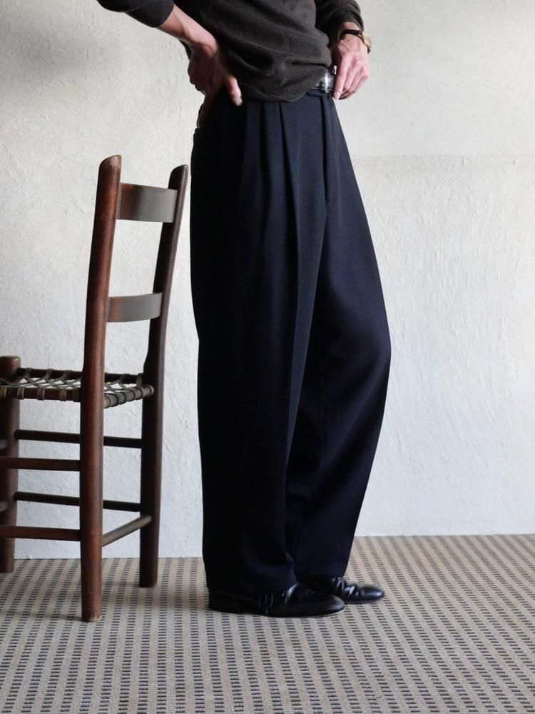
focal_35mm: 80
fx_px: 1649
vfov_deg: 24.4
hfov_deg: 18.4
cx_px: 268
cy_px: 357
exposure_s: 1/20
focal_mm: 40
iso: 3200
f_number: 3.9
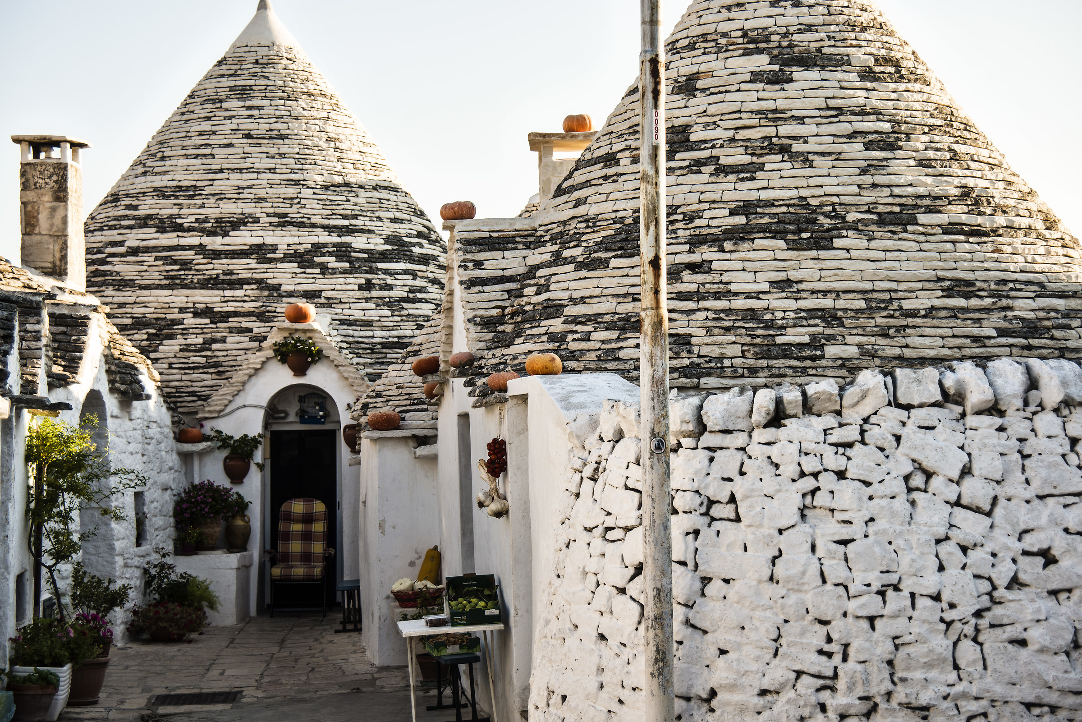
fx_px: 2254
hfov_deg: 27.0
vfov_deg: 18.2
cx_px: 541
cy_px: 361
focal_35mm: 75
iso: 200
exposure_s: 1/320
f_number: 6.3
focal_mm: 75
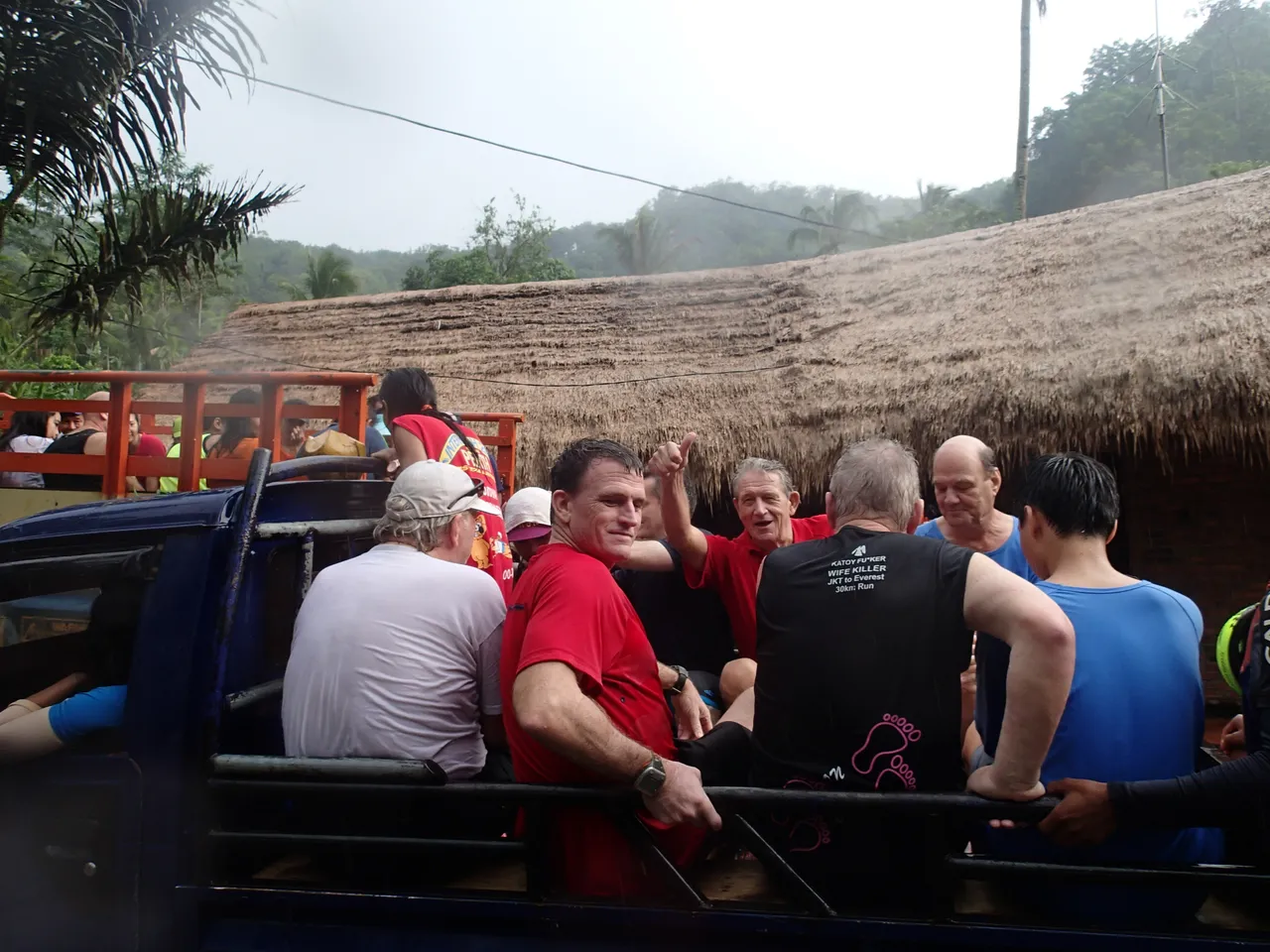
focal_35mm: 25
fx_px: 917
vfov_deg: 54.9
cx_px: 635
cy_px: 476
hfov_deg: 69.4
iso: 100
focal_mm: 4.5
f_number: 2.8
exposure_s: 1/200
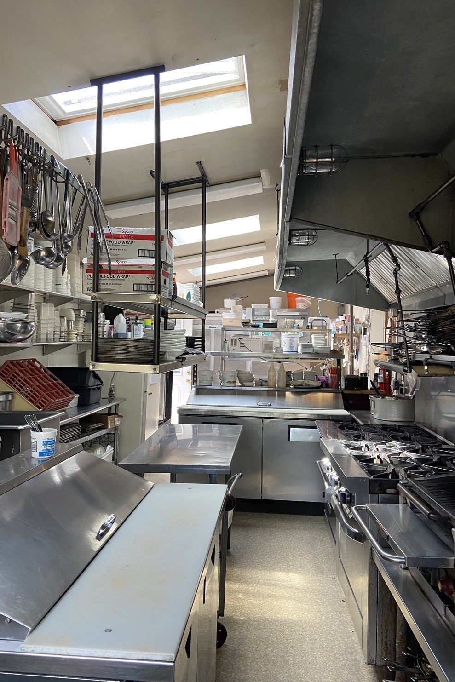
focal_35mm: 28
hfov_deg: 46.4
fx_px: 531
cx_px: 229
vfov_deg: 65.5
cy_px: 338
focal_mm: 4.25
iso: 100
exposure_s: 1/60
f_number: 1.8
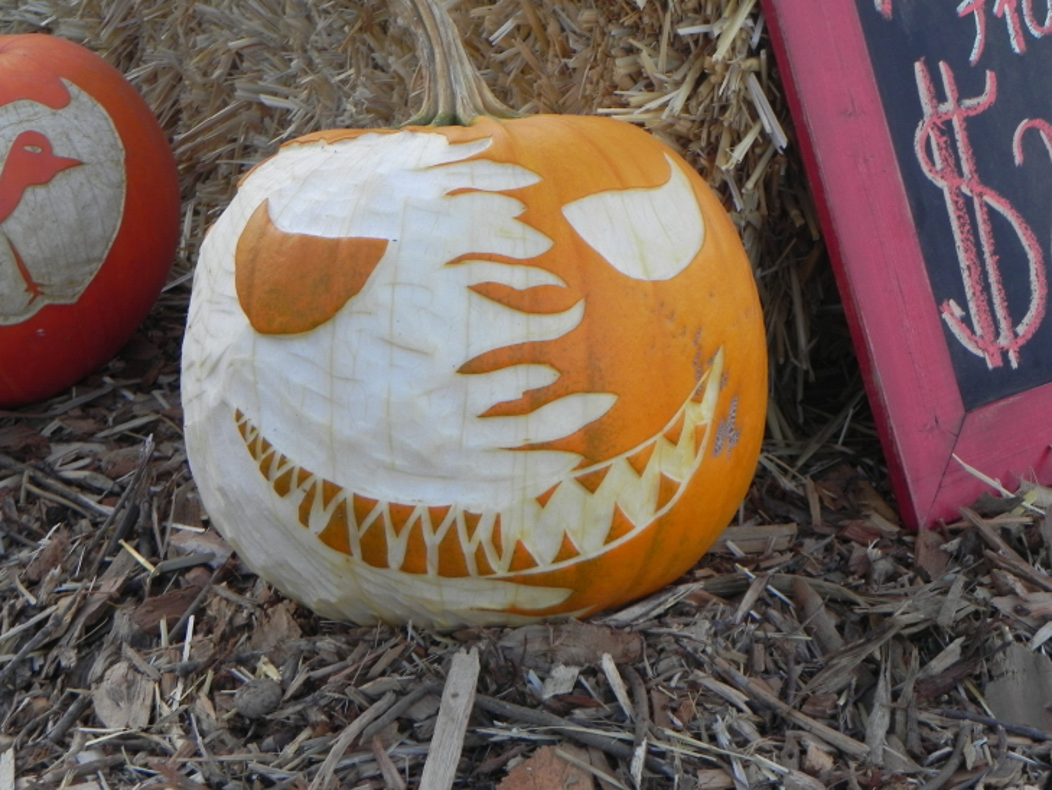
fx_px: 3192
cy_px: 395
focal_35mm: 105
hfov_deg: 18.7
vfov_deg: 14.1
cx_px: 526
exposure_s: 1/180
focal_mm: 18.8
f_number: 4.5
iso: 160
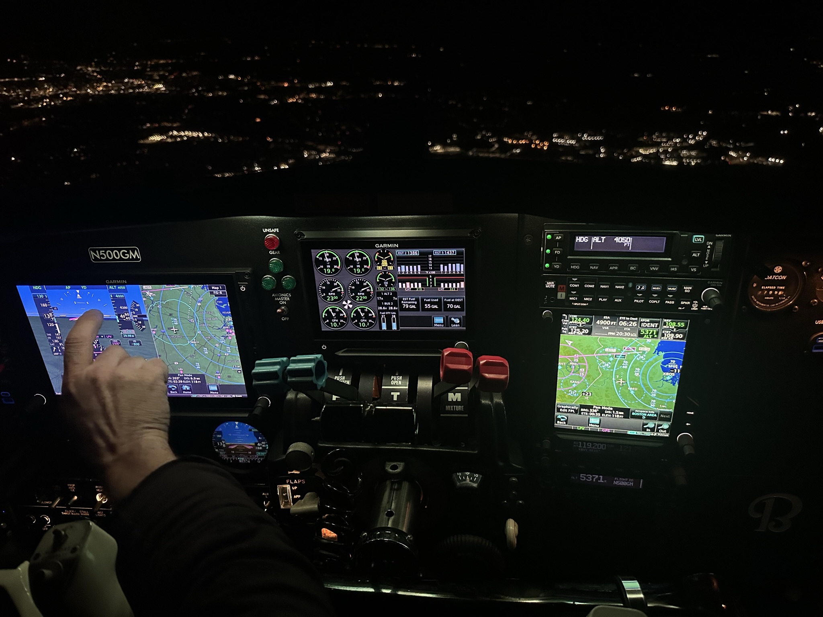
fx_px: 571
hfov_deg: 71.6
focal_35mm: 24
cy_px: 308
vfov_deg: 56.8
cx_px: 412
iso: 640
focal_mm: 6.86
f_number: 1.78
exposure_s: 1/40
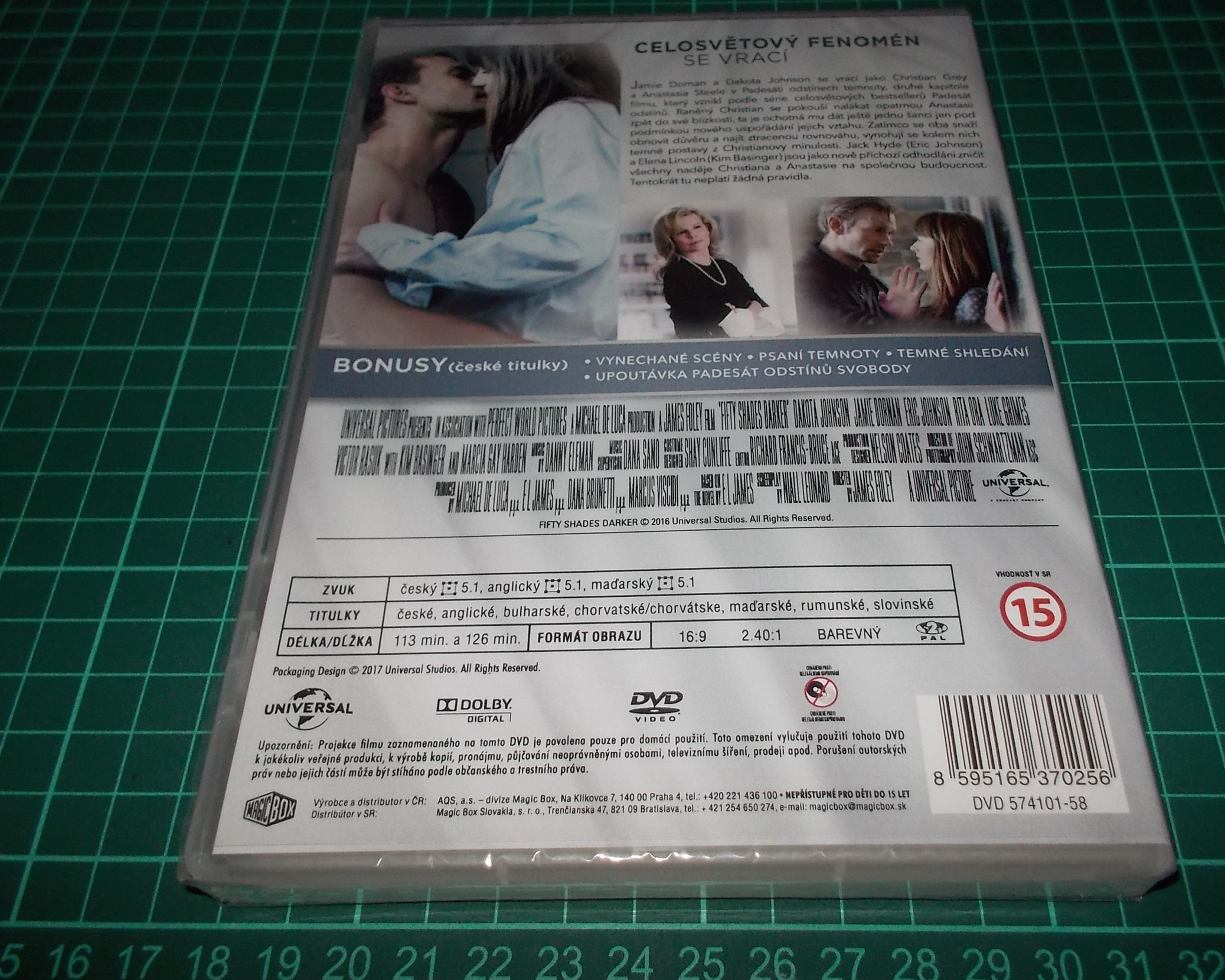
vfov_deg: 47.1
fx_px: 1124
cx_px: 668
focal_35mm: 31
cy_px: 495
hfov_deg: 57.1
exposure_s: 1/30
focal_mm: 4.1
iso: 200
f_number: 3.3
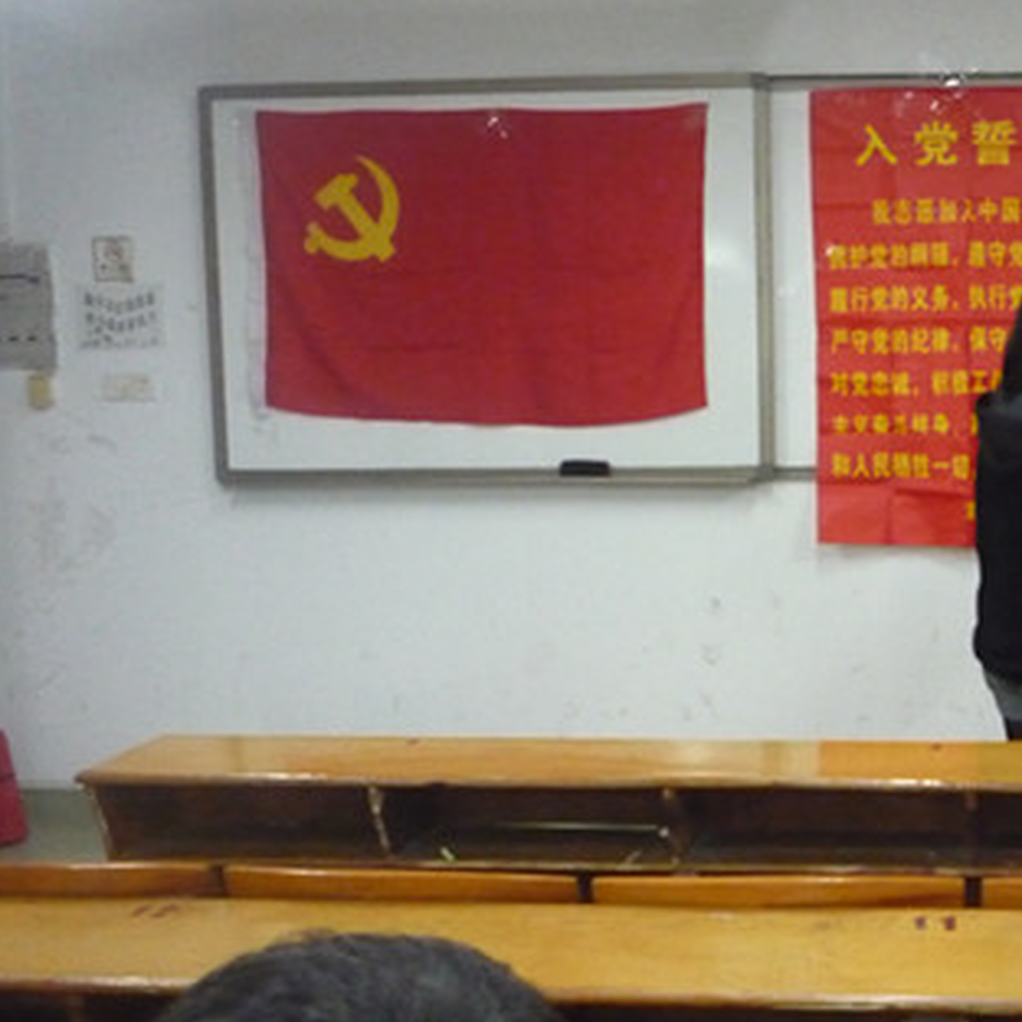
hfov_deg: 31.6
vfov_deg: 33.4
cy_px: 567
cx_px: 943
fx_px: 1704
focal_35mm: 51
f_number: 3.3
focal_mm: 5.2
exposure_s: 1/50
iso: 800
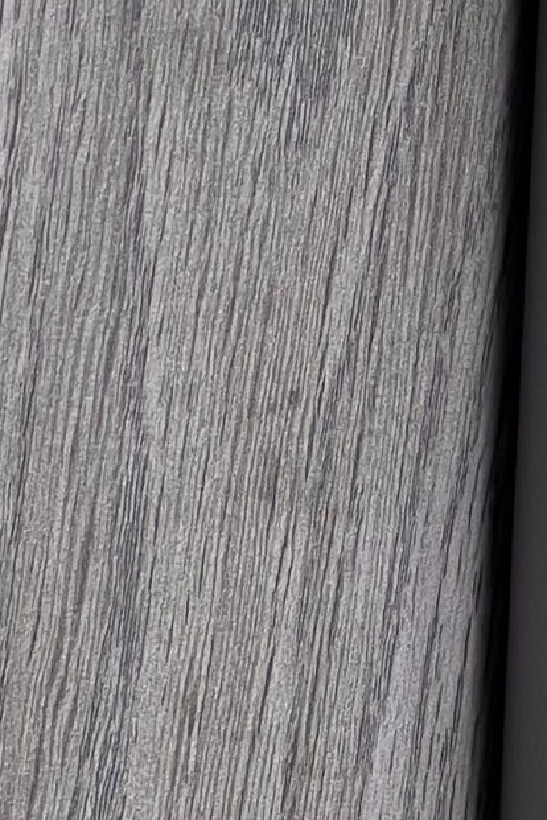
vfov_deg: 6.2
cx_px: 1002
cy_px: 602
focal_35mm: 330
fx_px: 7521
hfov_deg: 4.1
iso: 32
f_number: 2.8
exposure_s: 1/99
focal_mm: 9
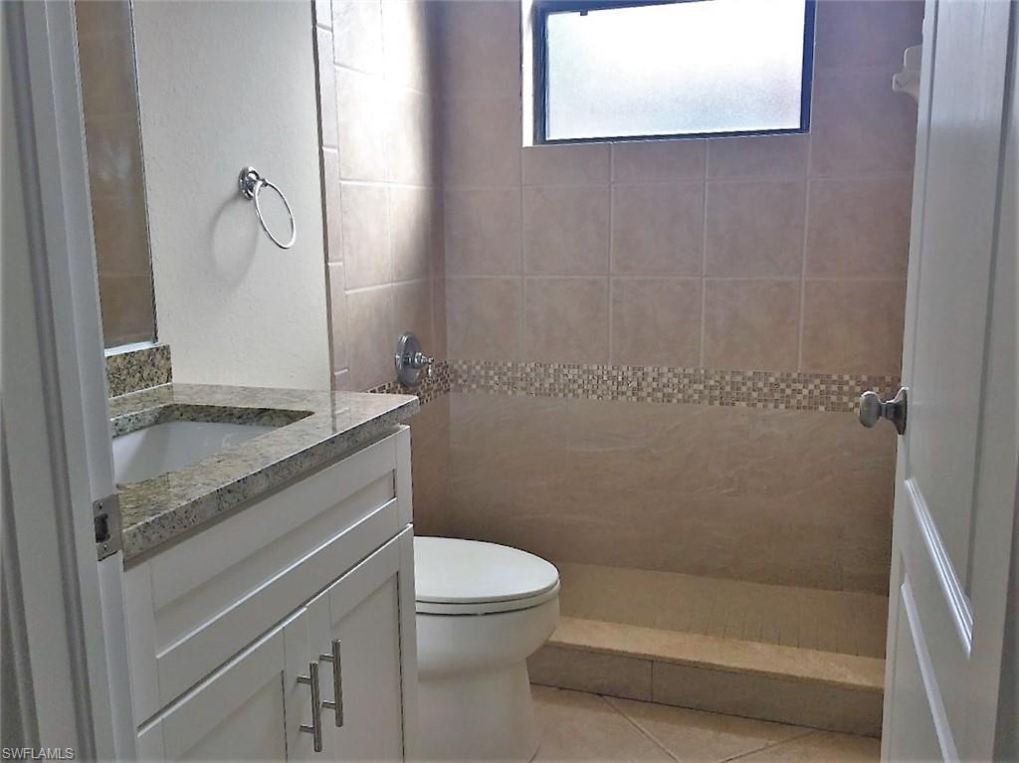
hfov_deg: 61.7
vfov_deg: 48.2
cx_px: 510
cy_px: 382
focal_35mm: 29
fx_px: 853
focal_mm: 4.15
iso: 40
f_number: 2.2
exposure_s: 1/120
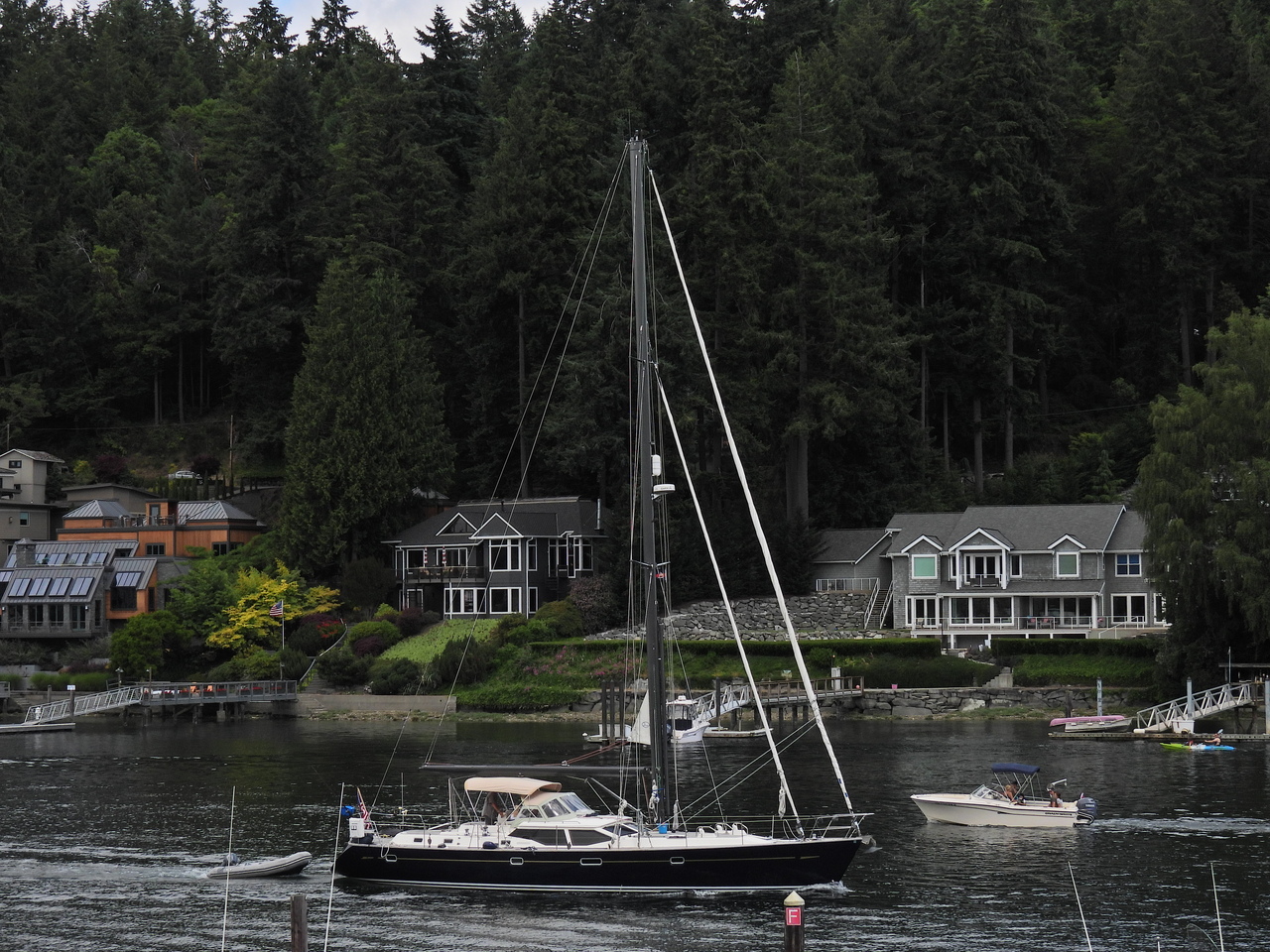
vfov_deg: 17.4
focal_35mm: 85
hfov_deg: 23.0
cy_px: 476
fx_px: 3119
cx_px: 635
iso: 100
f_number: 4
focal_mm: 15.2
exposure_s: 1/1250
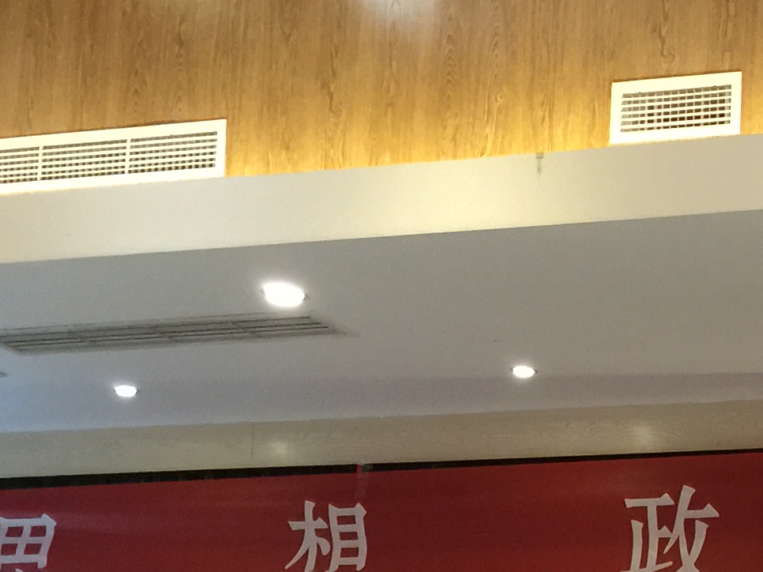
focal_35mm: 98
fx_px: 2160
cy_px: 828
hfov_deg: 18.7
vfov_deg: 14.2
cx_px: 975
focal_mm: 4.15
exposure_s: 1/15
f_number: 2.2
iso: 100
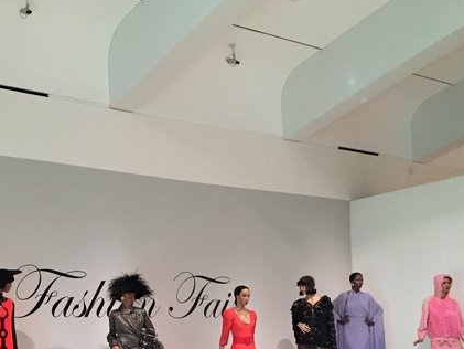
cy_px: 294
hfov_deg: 34.5
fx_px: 737
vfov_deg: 26.0
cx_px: 139
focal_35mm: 55
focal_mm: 4.15
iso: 250
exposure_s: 1/17
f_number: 2.2
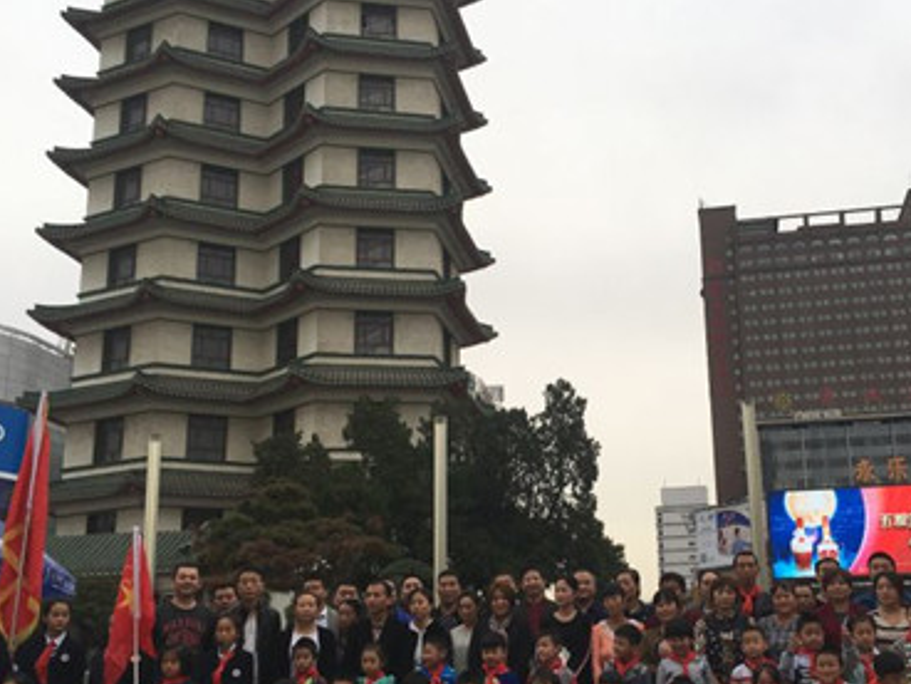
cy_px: 424
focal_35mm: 41
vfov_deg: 35.0
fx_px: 1079
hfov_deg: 45.3
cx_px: 577
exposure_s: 1/472
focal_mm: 4.15
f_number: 2.2
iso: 25
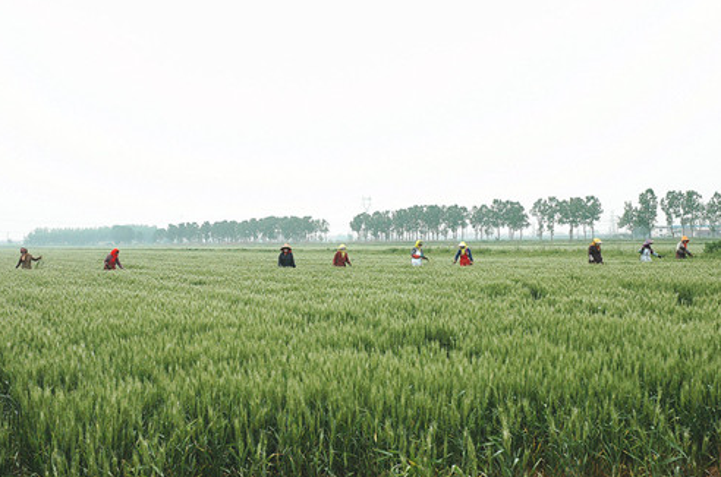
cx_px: 358
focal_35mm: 61
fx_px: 1219
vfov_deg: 22.2
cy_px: 238
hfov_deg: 32.9
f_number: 10
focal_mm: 40
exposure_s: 1/400
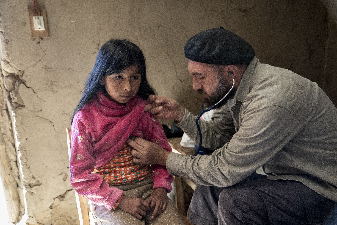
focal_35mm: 31
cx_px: 168
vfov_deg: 42.3
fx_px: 290
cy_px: 112
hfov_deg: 60.3
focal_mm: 31
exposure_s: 1/320
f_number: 2.8
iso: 1600
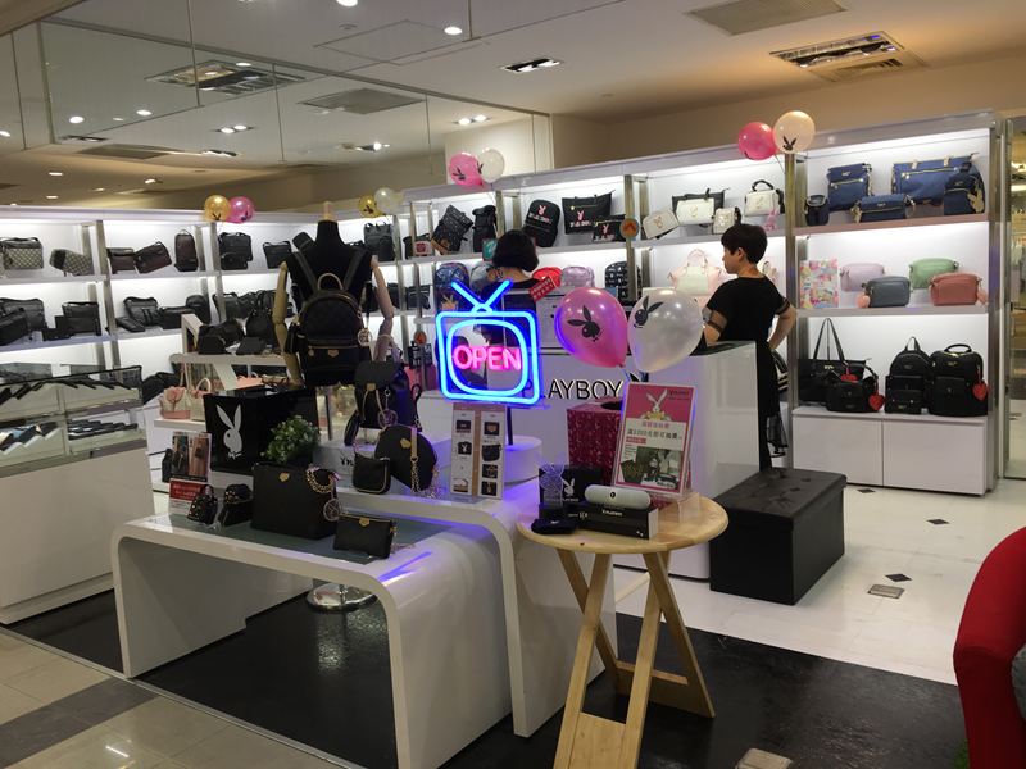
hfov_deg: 61.7
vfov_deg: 48.2
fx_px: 860
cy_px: 384
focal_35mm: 29
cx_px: 513
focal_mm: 4.15
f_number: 2.2
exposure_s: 1/60
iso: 32
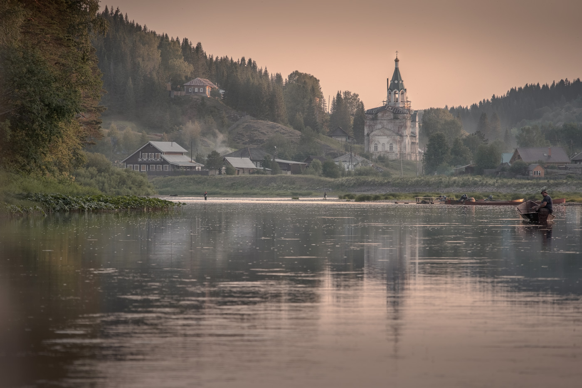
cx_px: 291
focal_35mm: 203
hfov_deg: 10.1
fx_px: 3281
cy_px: 194
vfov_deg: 6.8
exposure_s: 1/250
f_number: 5.6
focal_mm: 135
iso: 400
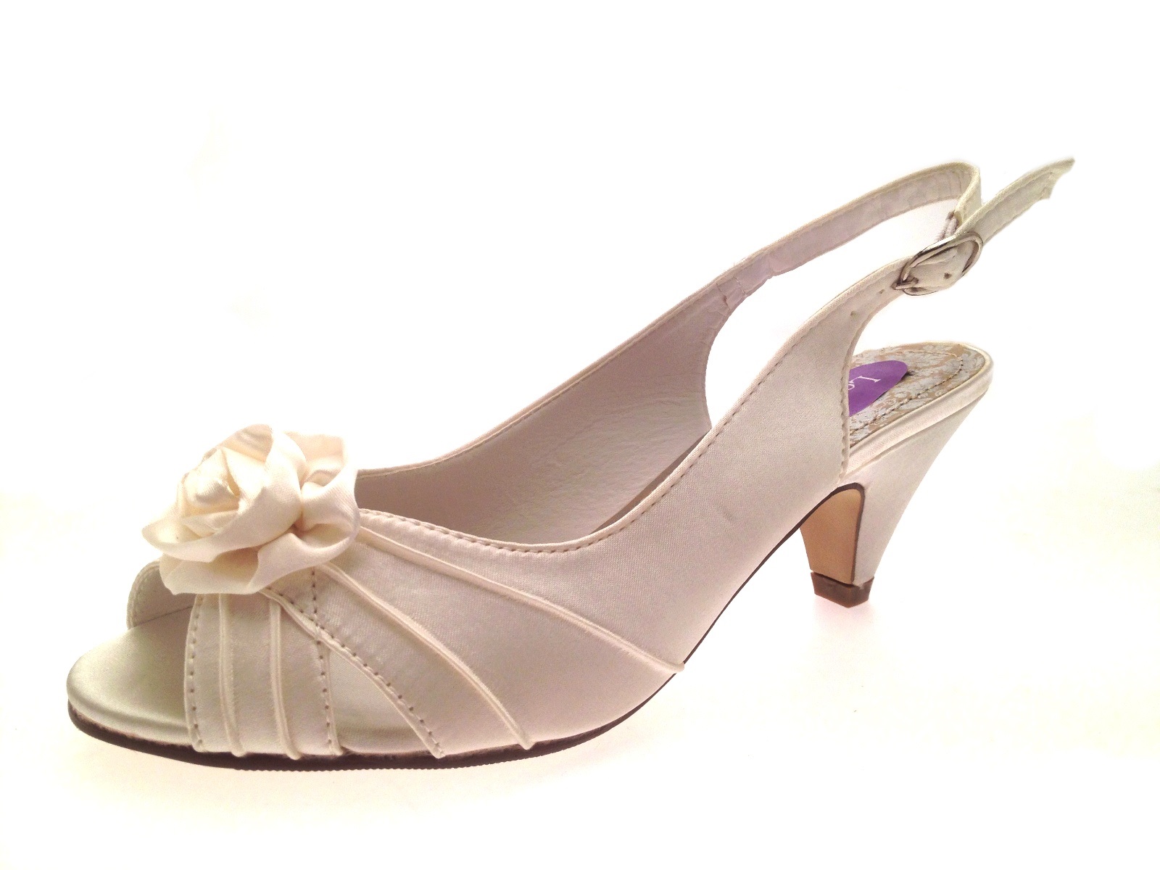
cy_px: 435
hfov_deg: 52.6
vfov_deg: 40.7
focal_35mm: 35
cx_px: 580
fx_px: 1173
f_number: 2.4
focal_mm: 4.28
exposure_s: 1/290
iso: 64
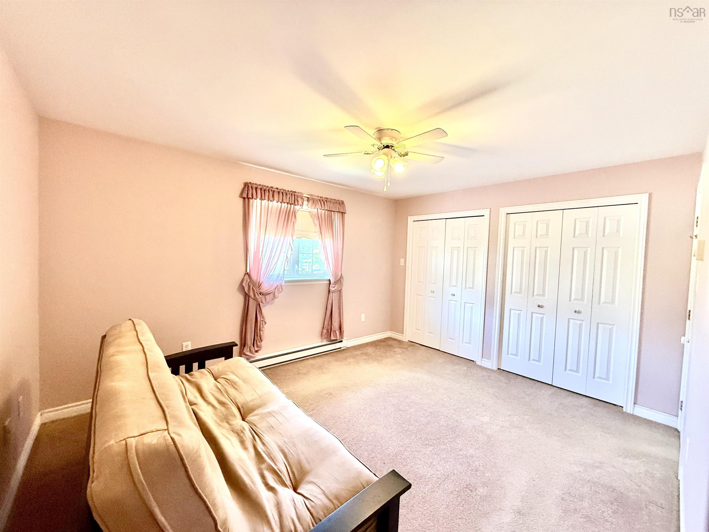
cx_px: 354
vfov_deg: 85.7
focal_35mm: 14
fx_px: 287
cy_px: 266
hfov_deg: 102.1
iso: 400
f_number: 2.2
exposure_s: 1/60
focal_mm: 2.22
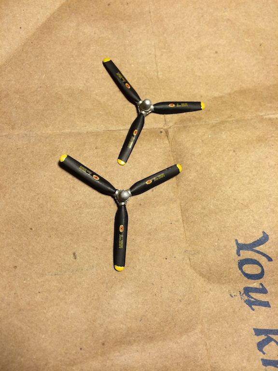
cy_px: 186
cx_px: 139
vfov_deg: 60.0
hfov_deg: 46.8
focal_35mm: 30
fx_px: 321
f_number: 2.2
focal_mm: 4.12
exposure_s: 1/40
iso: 32
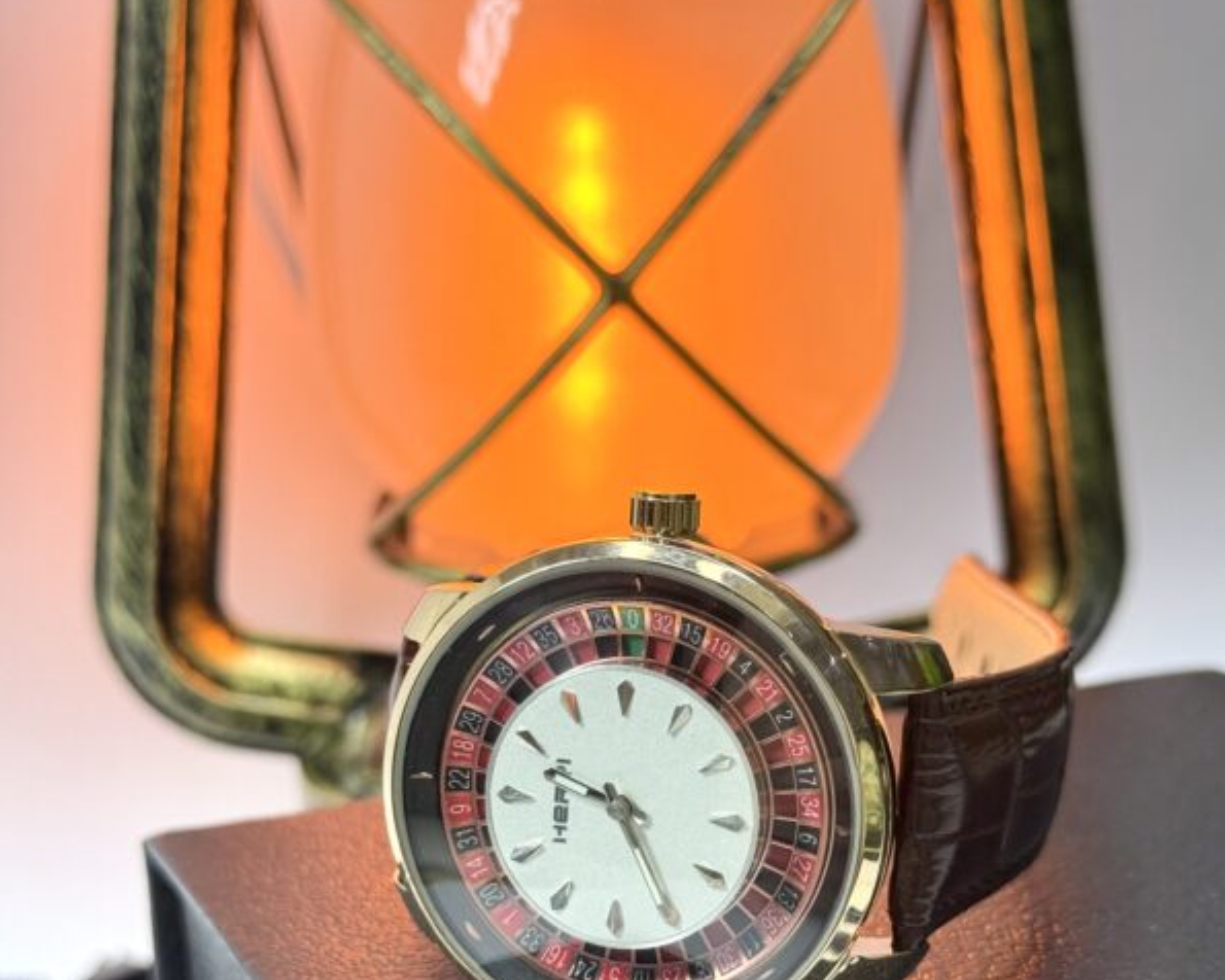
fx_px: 2284
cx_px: 614
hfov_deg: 30.0
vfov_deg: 24.0
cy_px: 729
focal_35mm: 63
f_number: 1.78
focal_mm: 6.76
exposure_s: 1/143
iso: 50
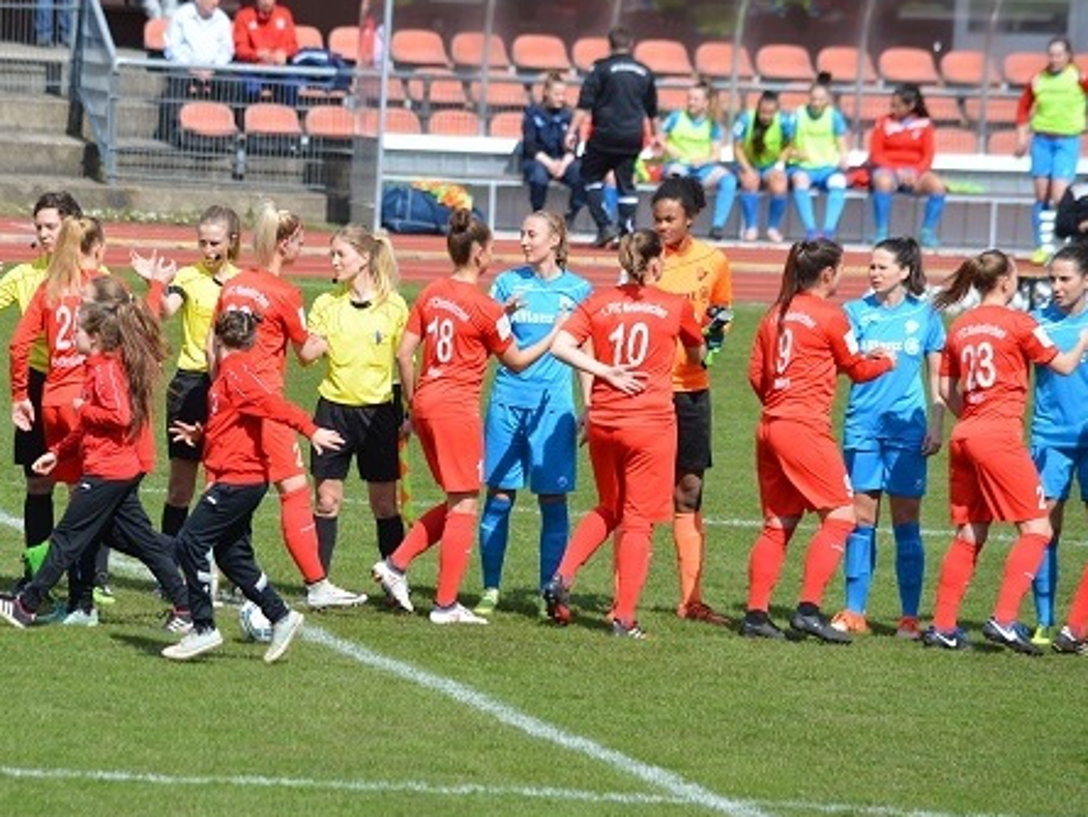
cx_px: 373
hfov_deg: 4.6
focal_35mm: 427
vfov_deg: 3.5
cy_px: 434
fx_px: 13424
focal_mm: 220
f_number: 7.1
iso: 200
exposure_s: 1/800
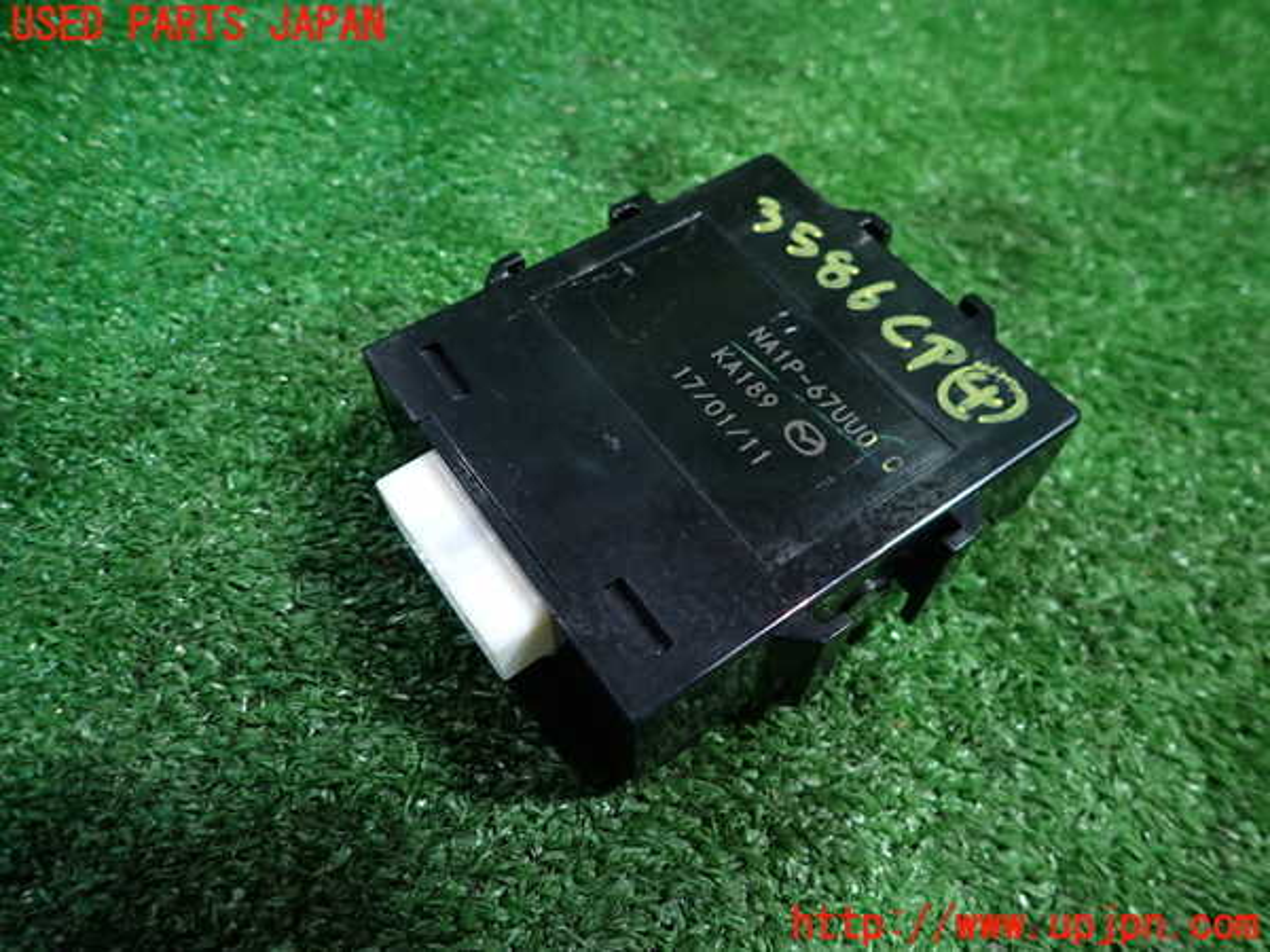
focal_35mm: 25
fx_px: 917
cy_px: 476
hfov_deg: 69.4
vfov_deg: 54.9
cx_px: 635
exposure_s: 1/30
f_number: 2
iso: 250
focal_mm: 4.5
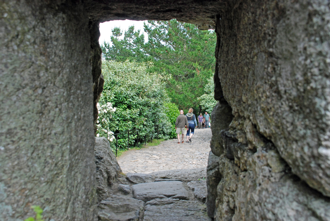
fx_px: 330
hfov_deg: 53.1
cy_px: 110
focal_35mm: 36
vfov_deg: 37.0
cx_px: 165
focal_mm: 24
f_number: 8
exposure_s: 1/250
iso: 640
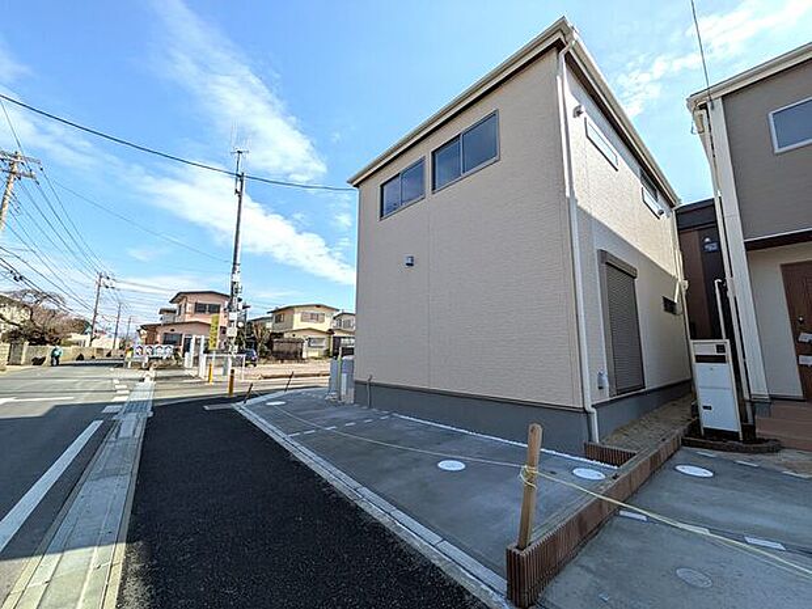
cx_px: 406
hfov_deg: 102.1
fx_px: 328
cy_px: 304
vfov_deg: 85.7
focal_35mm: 14
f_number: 2.2
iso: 49
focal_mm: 1.83
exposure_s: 1/3205
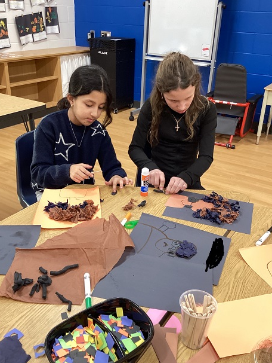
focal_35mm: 34
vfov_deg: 53.9
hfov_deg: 41.8
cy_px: 180
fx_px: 356
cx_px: 131
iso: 160
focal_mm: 3.3
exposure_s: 1/50
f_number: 2.4
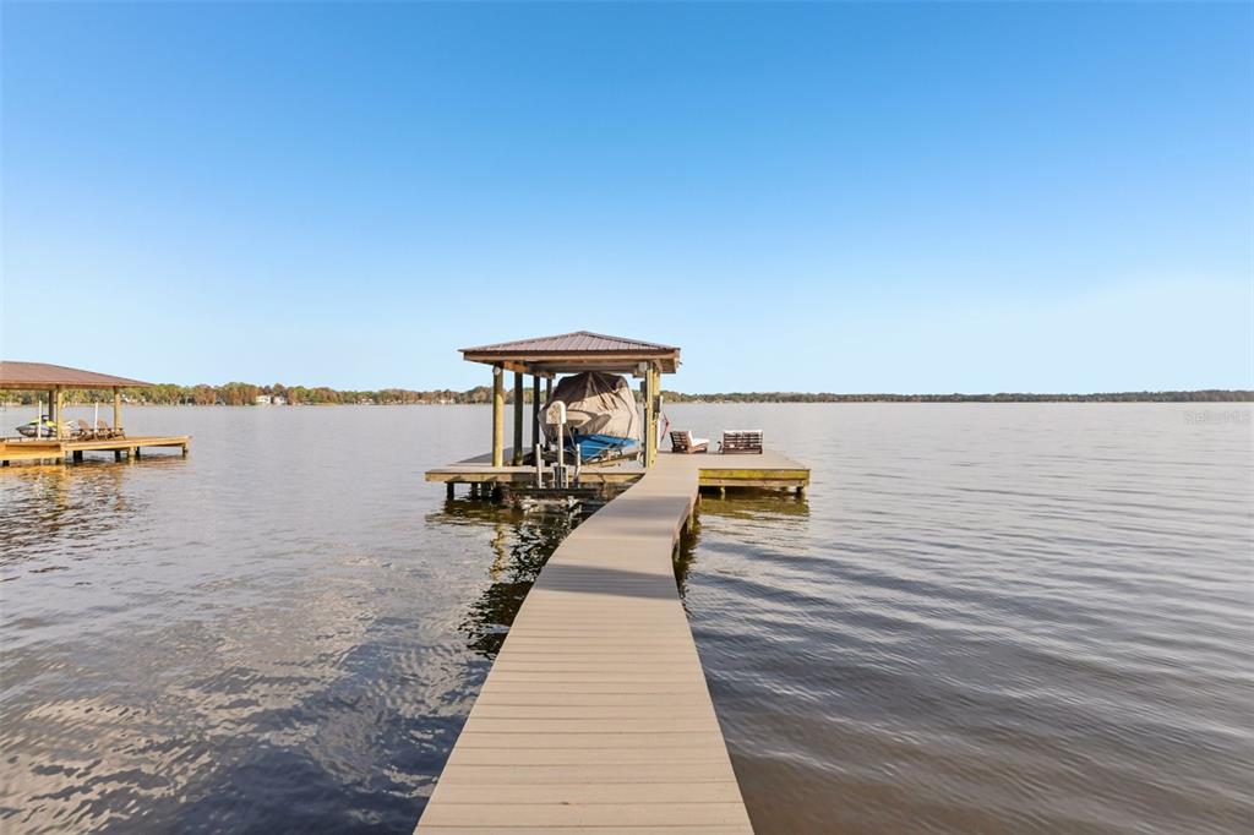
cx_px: 627
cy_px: 418
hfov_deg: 84.0
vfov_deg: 61.9
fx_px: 696
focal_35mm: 20
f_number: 8
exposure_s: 1/1600
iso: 400
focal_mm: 20
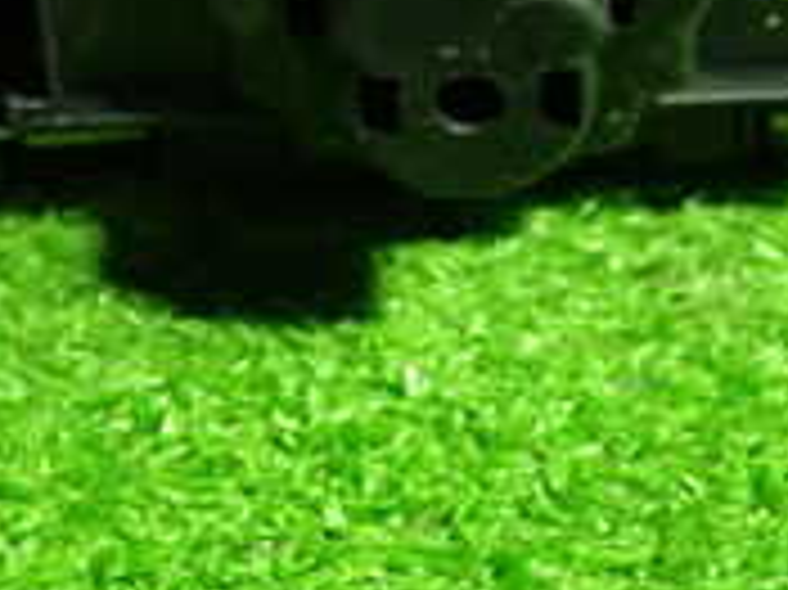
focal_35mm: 103
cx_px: 441
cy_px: -32
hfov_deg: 19.1
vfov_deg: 14.1
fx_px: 2343
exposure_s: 1/30
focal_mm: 5.4
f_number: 2.3
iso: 640
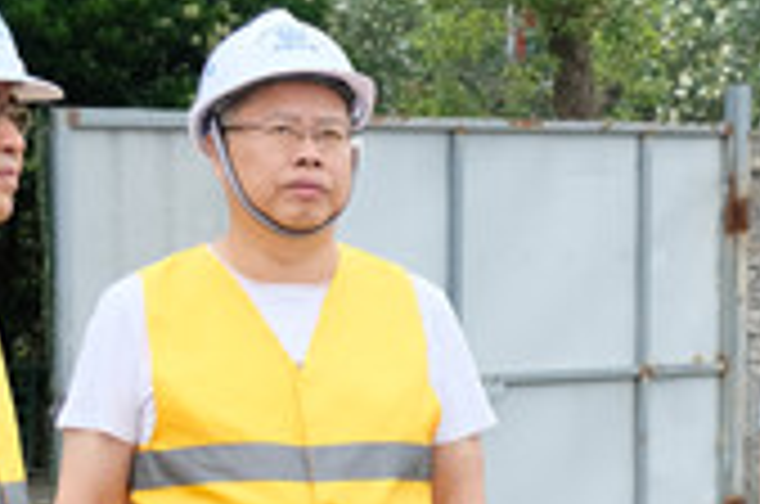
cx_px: 989
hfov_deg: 12.0
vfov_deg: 8.2
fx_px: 3498
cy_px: 392
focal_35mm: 166
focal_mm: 26.6
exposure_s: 1/400
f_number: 4.2
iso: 400
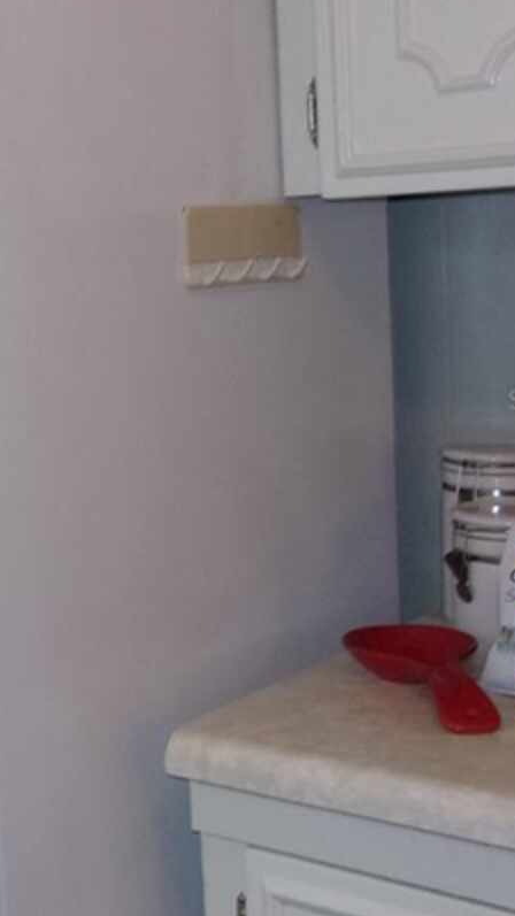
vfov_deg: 33.3
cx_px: -112
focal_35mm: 63
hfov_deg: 18.1
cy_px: 399
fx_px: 1530
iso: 160
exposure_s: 1/34
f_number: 3
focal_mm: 4.9
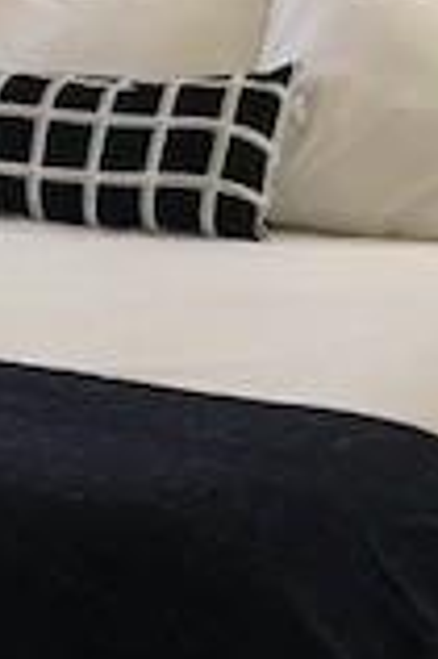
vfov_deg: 17.3
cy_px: 175
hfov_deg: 10.5
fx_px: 2158
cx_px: -484
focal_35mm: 118
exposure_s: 1/24
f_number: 1.8
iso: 40
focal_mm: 3.99
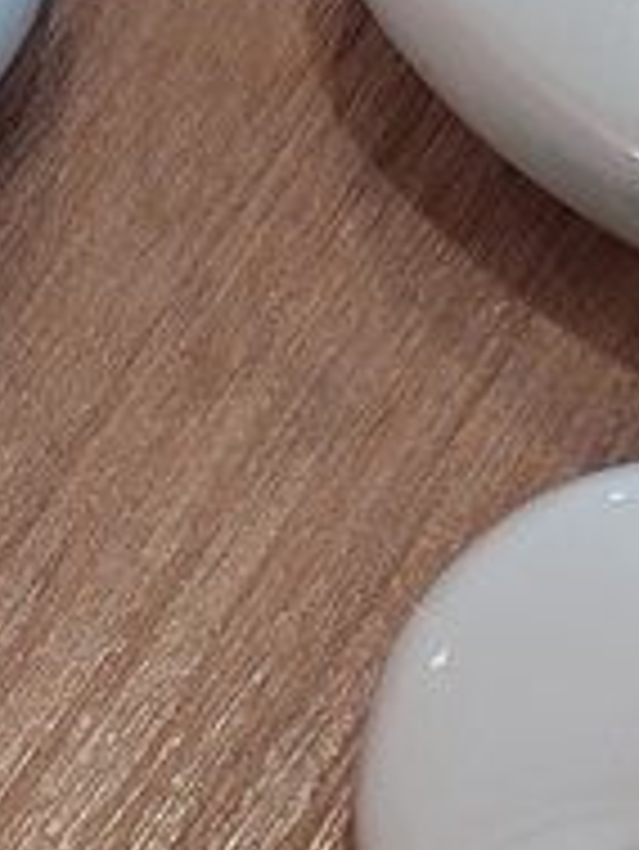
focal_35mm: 152
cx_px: -252
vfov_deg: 12.6
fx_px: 3737
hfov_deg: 9.6
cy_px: 1052
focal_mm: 5.23
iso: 125
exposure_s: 1/50
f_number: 1.8
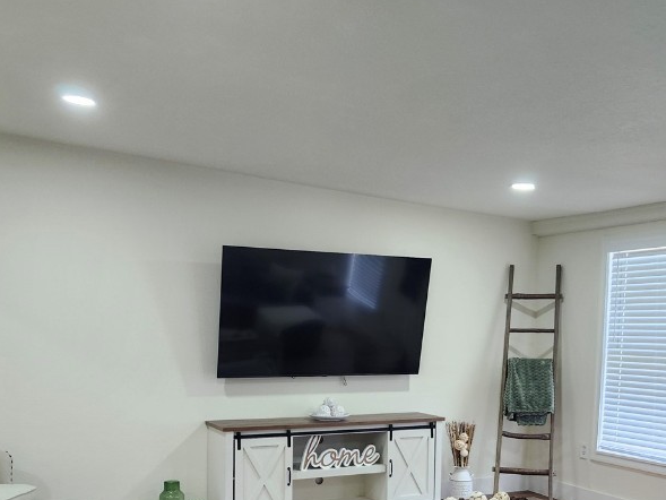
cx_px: 377
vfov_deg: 34.8
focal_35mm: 40
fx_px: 770
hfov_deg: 46.7
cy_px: 406
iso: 320
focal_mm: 5.54
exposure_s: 1/120
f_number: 1.8
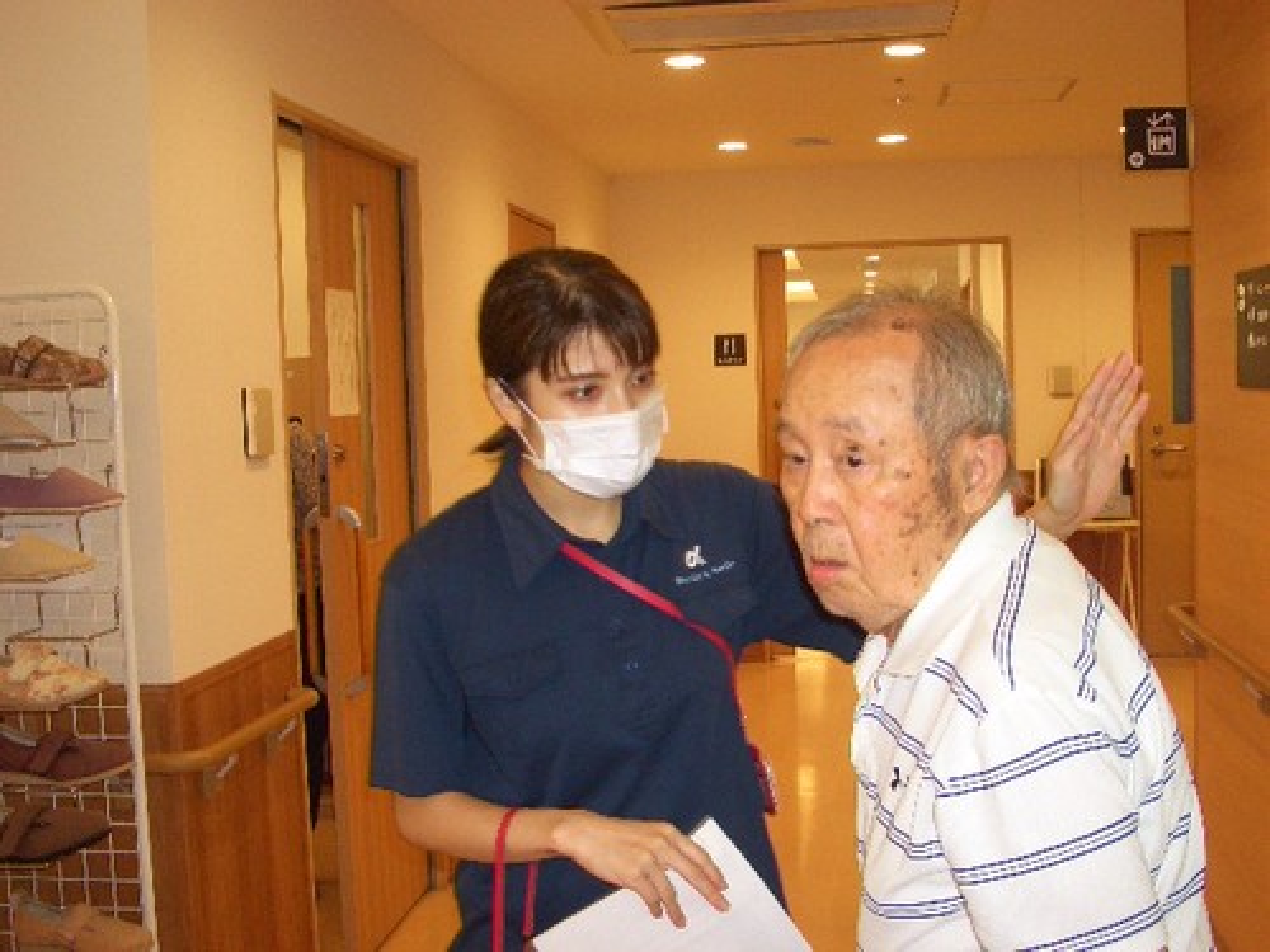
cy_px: 476
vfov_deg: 35.1
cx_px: 635
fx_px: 1504
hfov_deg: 45.8
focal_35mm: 41
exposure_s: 1/60
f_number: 2.8
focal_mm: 6.8
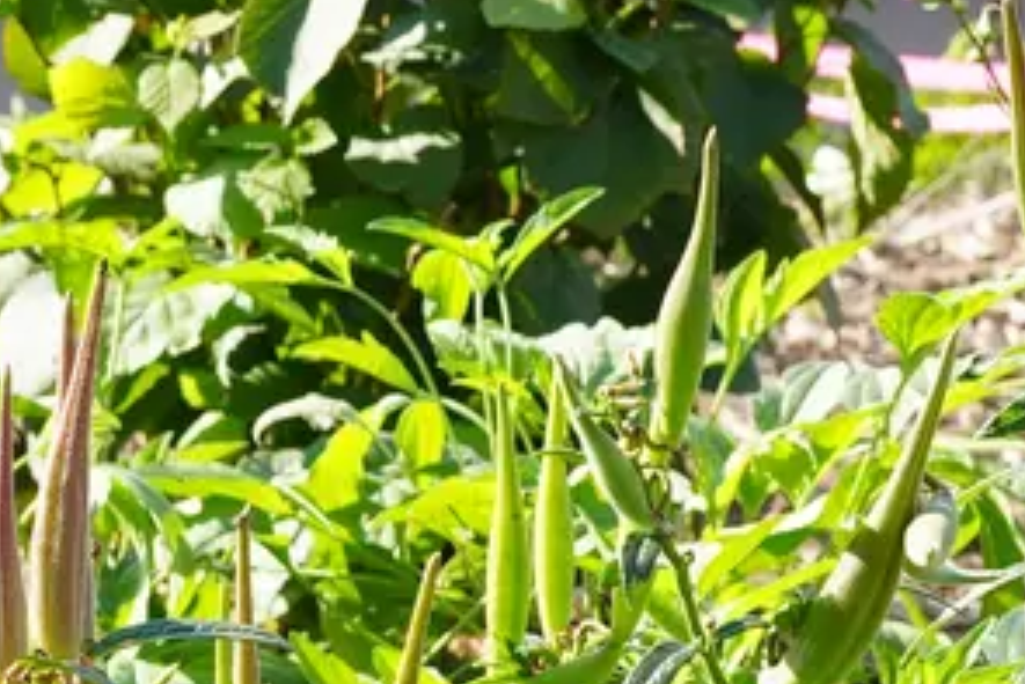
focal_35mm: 237
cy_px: 800
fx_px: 6751
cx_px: -1018
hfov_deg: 8.3
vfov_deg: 5.8
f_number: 7.1
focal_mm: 35
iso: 100
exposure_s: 1/100
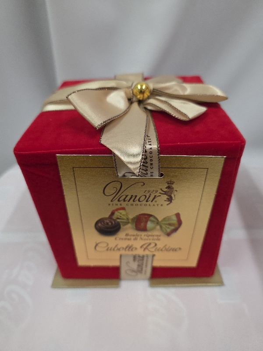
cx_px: 132
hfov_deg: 58.9
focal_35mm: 23
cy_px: 176
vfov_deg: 73.9
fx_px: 233
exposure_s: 1/101
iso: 400
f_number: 1.7
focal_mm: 6.3
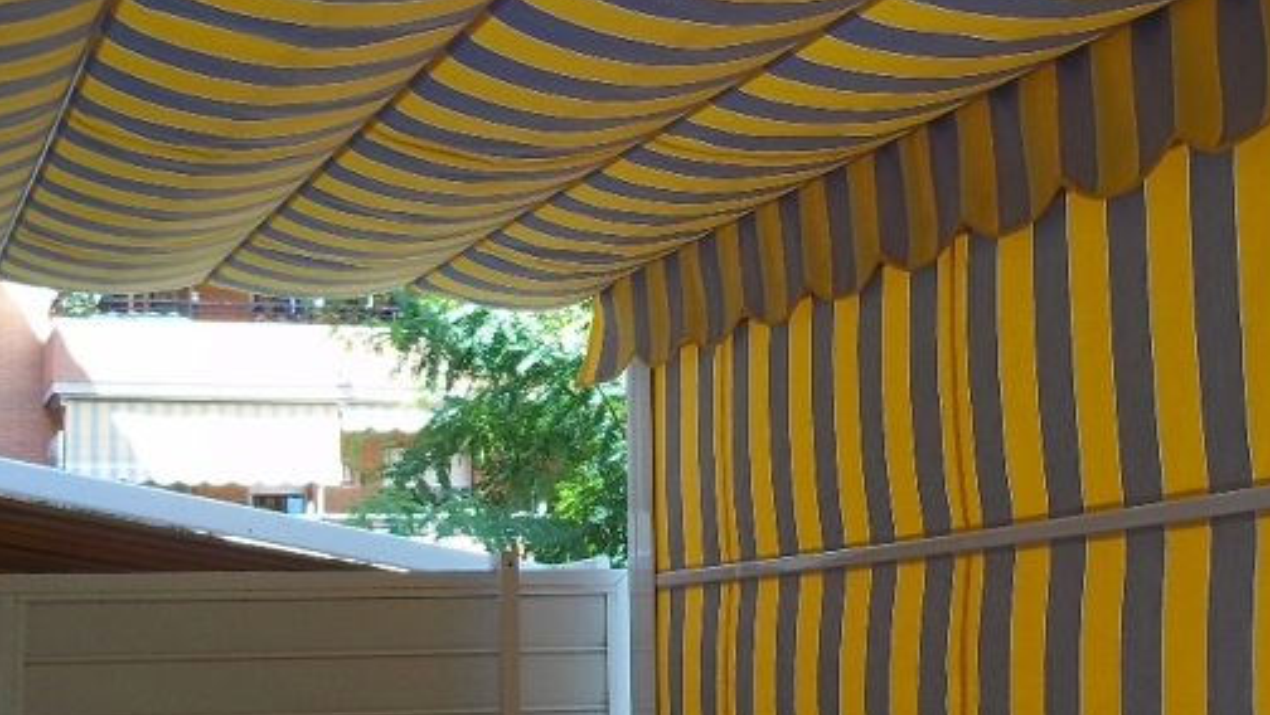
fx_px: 2358
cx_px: 721
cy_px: 291
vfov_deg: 17.2
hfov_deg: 30.1
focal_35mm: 70
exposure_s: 1/100
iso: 80
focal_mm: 6.5
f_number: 3.1
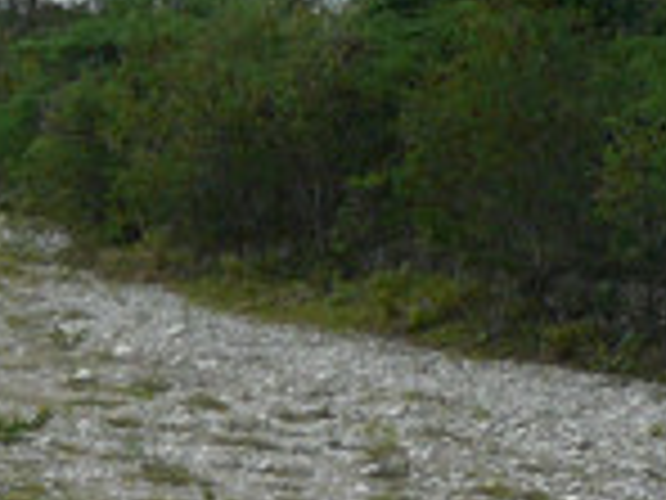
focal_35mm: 151
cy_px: 658
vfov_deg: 9.6
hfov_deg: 12.3
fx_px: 2905
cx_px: -423
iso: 80
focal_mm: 5.2
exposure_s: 1/800
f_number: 2.8
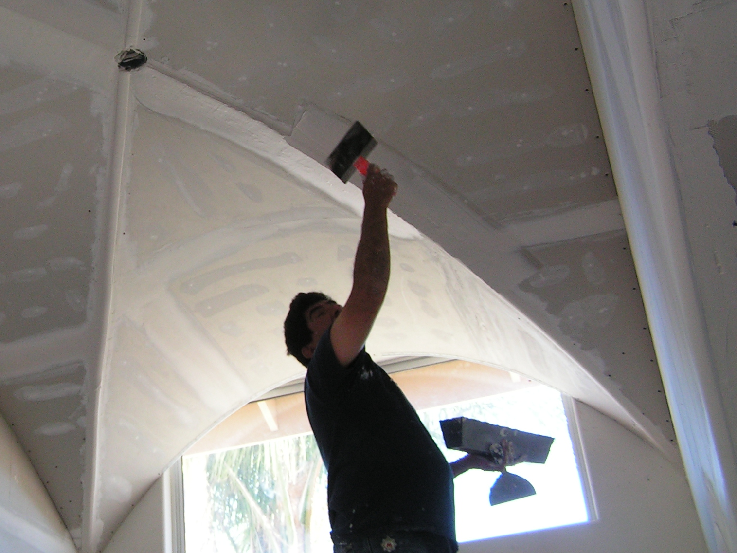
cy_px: 197
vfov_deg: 25.6
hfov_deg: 33.2
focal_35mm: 57
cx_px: 190
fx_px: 1213
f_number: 2.8
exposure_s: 1/50
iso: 80
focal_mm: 6.3
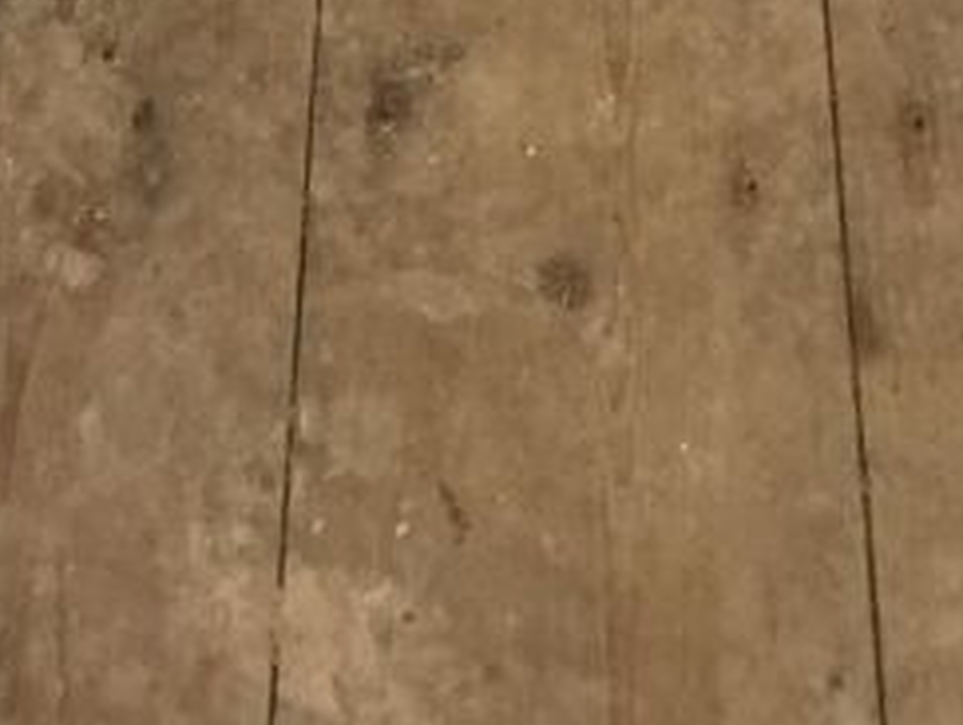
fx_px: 2675
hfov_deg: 20.4
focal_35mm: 96
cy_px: -418
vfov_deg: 14.3
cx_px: 535
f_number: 2.2
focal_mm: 4.15
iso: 320
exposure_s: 1/17
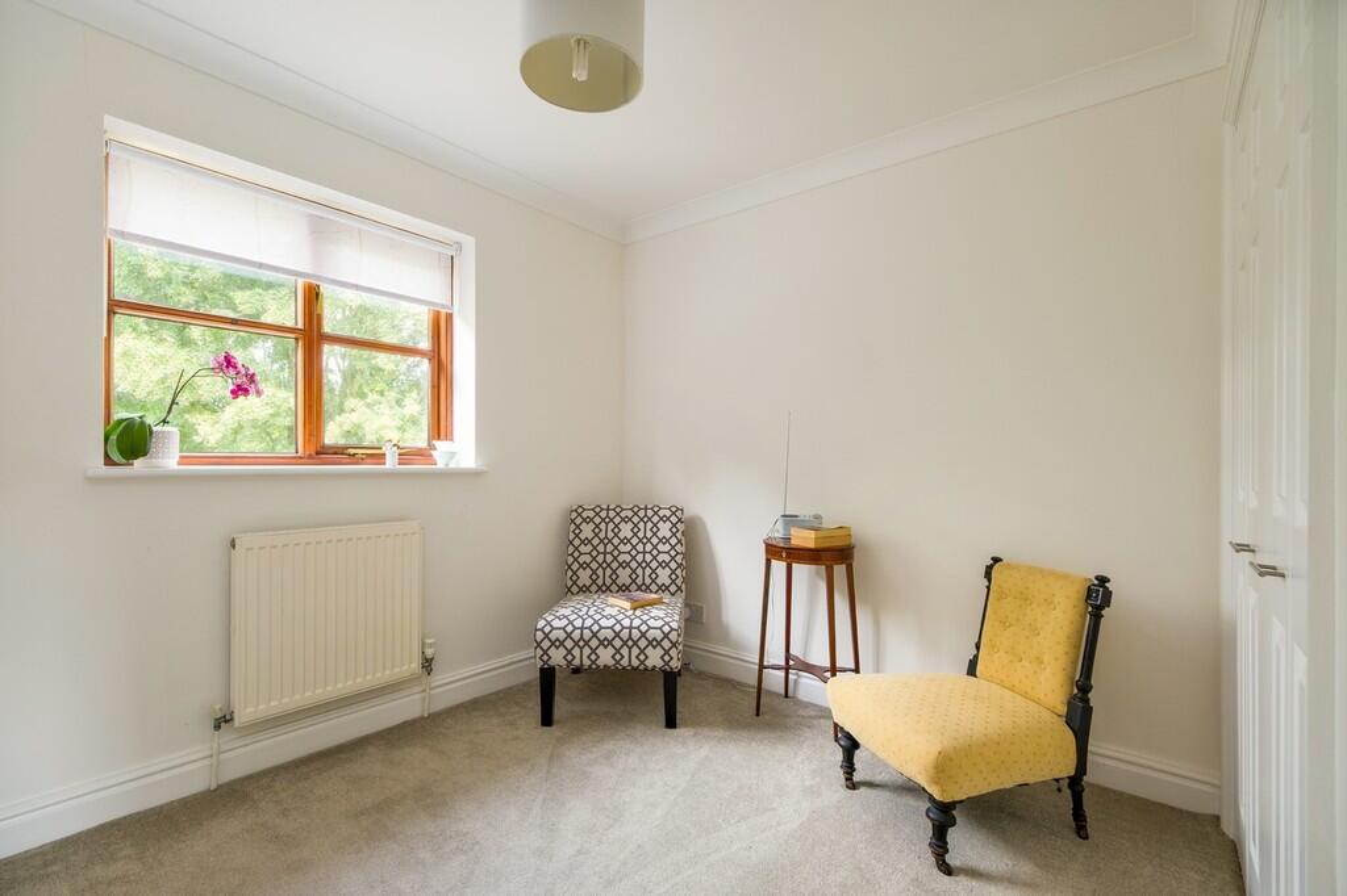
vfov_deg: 77.3
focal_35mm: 15
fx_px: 561
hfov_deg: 100.4
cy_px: 448
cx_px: 674
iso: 160
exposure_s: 1/8
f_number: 7.1
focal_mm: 10.3
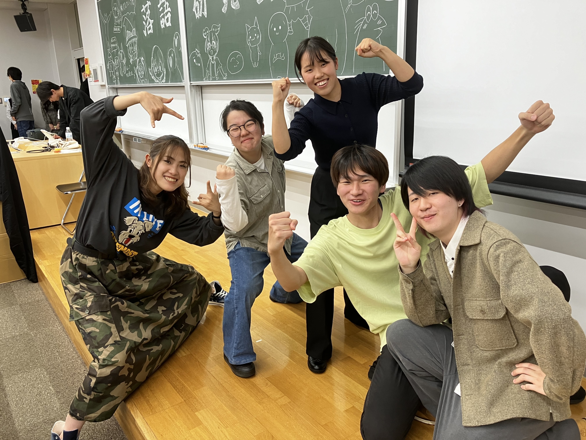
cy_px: 220
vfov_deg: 49.7
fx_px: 474
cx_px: 293
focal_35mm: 28
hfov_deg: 63.4
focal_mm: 3.99
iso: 80
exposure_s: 1/50
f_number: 1.8
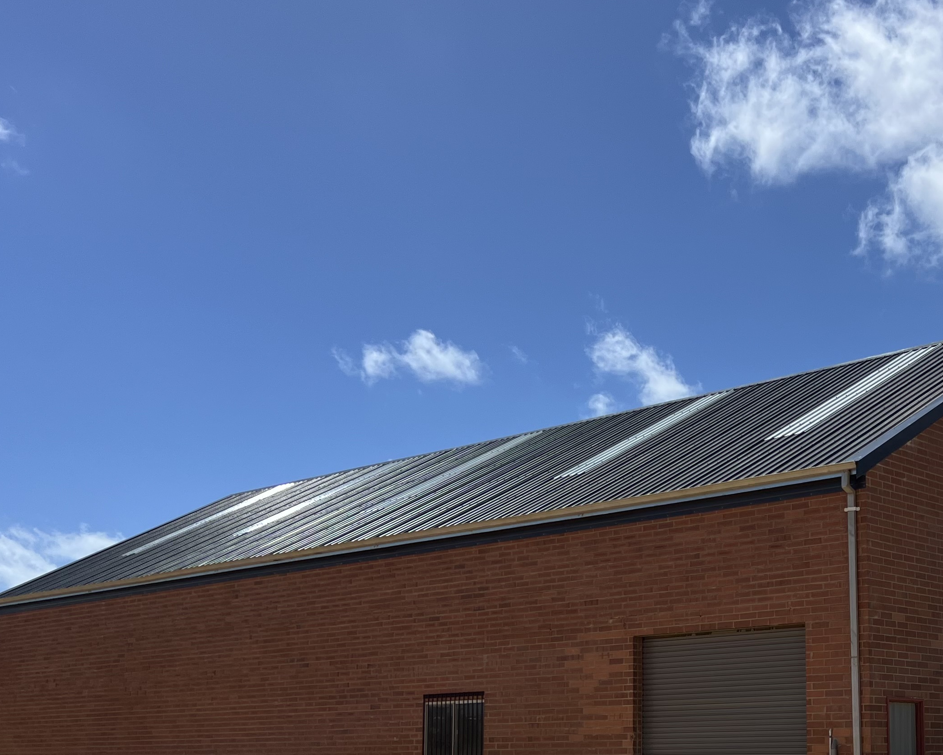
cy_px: 608
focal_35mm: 49
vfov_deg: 30.1
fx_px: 1368
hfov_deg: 36.9
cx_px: 740
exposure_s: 1/6993
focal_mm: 5.7
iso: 50
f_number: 1.5
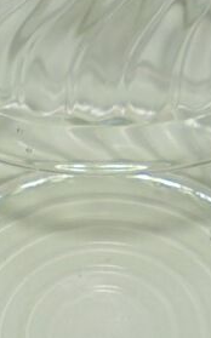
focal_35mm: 89
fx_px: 820
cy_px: 239
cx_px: 95
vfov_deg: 23.2
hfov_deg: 14.7
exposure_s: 1/125
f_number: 3.5
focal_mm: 4.6
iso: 100
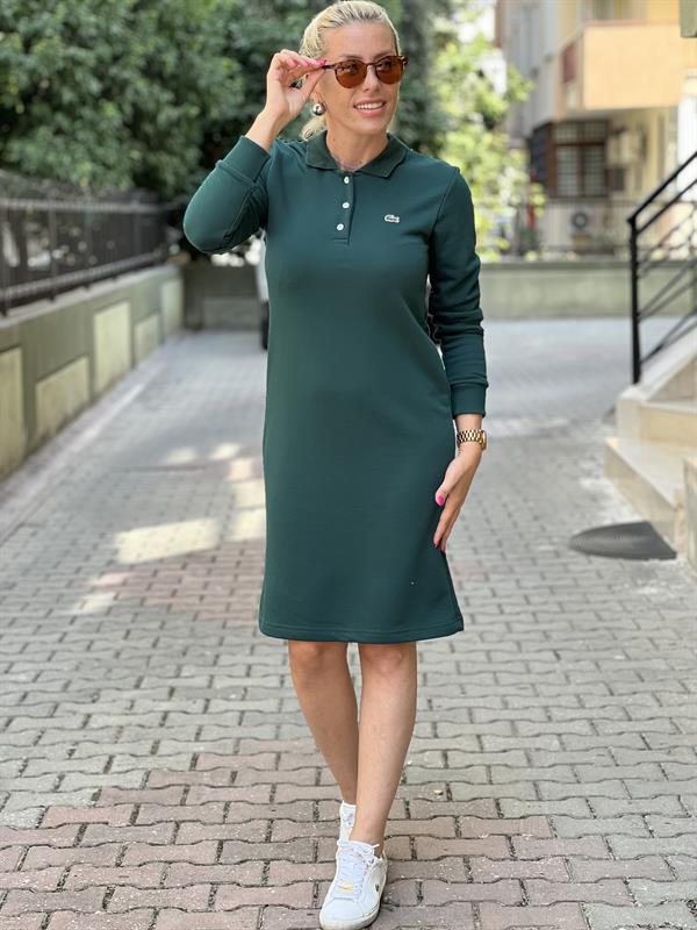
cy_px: 465
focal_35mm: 77
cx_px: 348
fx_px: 2067
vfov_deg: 25.3
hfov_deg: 19.1
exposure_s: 1/121
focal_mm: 9
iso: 40
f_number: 2.8
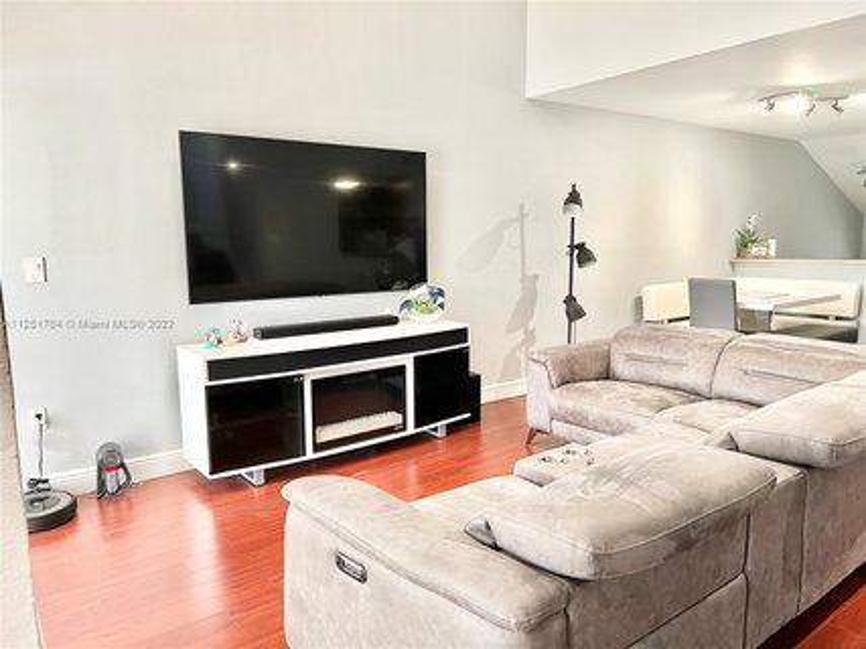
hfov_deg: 67.3
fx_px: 650
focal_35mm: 26
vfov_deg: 53.0
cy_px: 324
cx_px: 433
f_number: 1.5
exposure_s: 1/60
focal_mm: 5.7
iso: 80
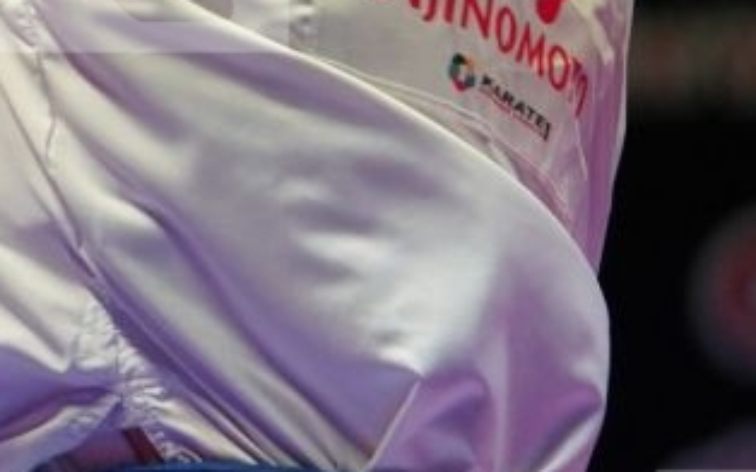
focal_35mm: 1139
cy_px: -166
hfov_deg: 1.8
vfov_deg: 1.2
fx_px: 23459
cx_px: -751
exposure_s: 1/1000
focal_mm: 195
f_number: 2.8
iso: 1600
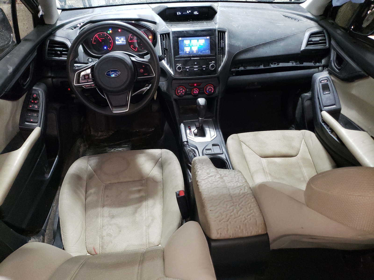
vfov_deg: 53.1
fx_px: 281
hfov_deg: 67.3
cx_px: 187
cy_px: 140
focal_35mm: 26
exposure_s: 1/30
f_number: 1.5
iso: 323
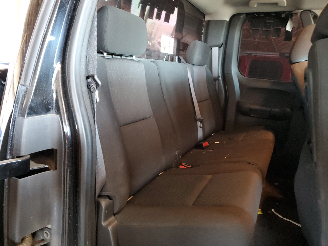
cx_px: 159
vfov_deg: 51.4
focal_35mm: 27
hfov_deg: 65.3
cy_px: 121
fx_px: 256
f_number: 1.5
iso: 339
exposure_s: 1/15
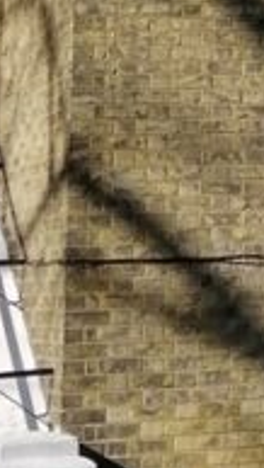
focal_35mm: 150
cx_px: 511
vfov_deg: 13.5
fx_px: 1861
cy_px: -235
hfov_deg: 7.8
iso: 50
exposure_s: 1/2817
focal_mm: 3.6
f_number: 1.8
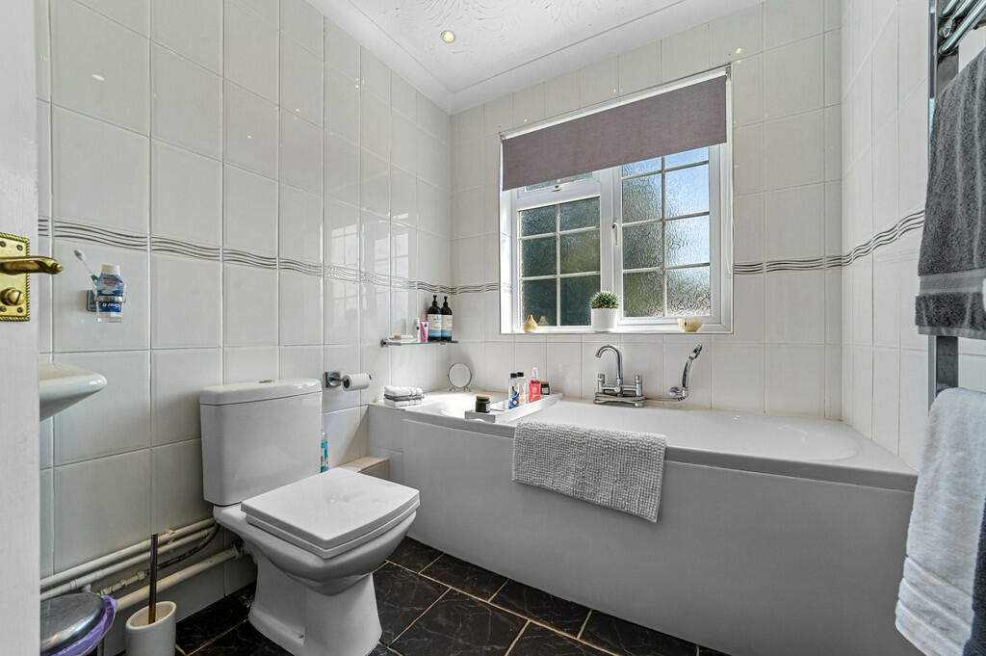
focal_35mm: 14
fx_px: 383
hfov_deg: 104.3
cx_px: 493
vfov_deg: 81.1
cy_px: 328
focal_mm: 14
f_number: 8
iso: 400
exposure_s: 1/40
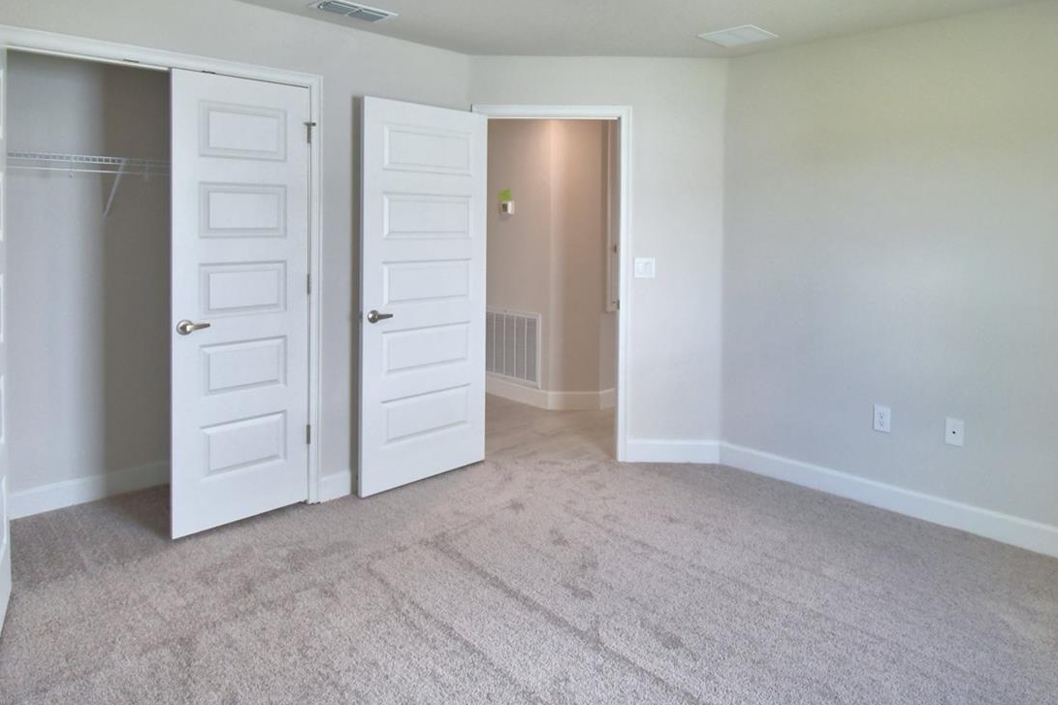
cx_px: 558
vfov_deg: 55.9
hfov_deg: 78.5
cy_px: 231
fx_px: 646
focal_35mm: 22
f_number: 4.5
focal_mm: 10
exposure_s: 1/125
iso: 400
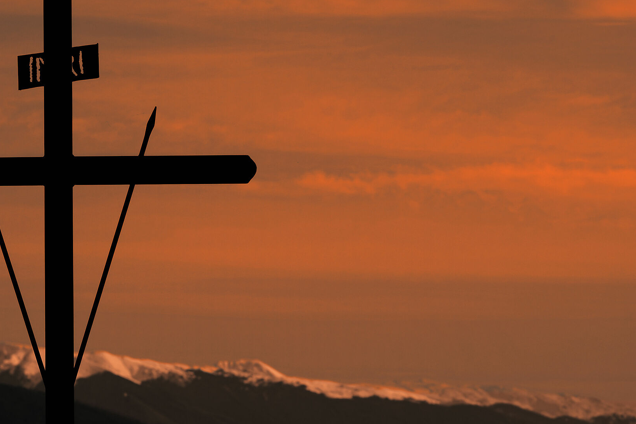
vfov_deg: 7.8
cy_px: 234
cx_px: 211
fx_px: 3127
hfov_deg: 11.6
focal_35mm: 177
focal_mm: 80
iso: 200
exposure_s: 1/800
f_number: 7.1
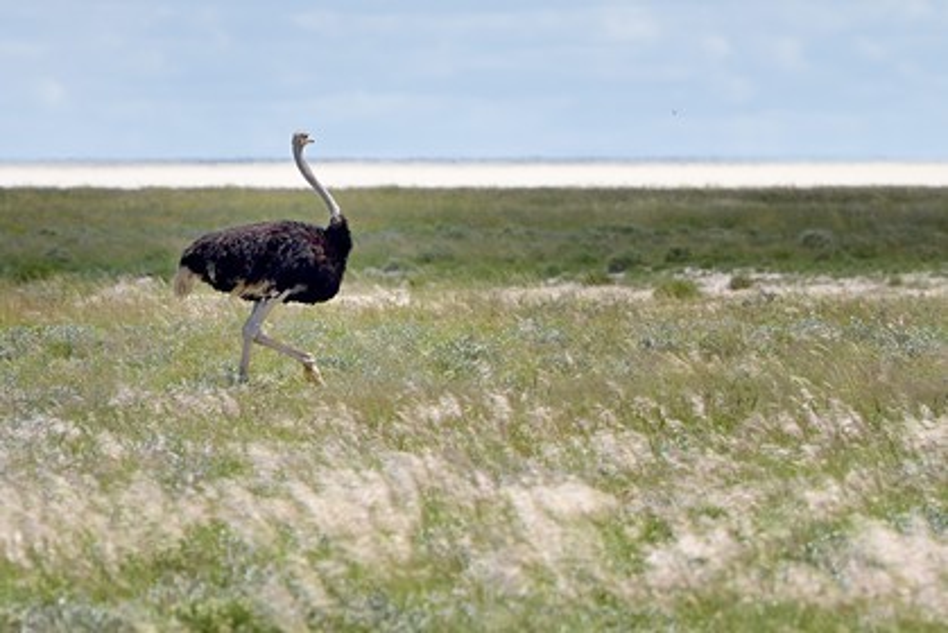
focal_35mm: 280
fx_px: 7378
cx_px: 474
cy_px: 316
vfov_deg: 4.9
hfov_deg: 7.4
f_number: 5
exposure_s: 1/2000
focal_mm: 280
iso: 200
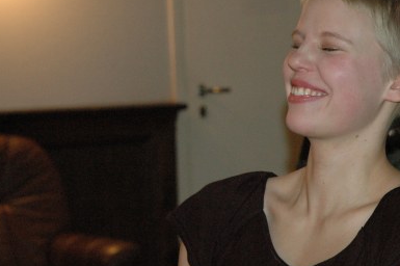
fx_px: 1821
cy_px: 84
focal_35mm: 164
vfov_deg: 8.3
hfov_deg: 12.5
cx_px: 256
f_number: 5
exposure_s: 1/60
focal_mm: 70
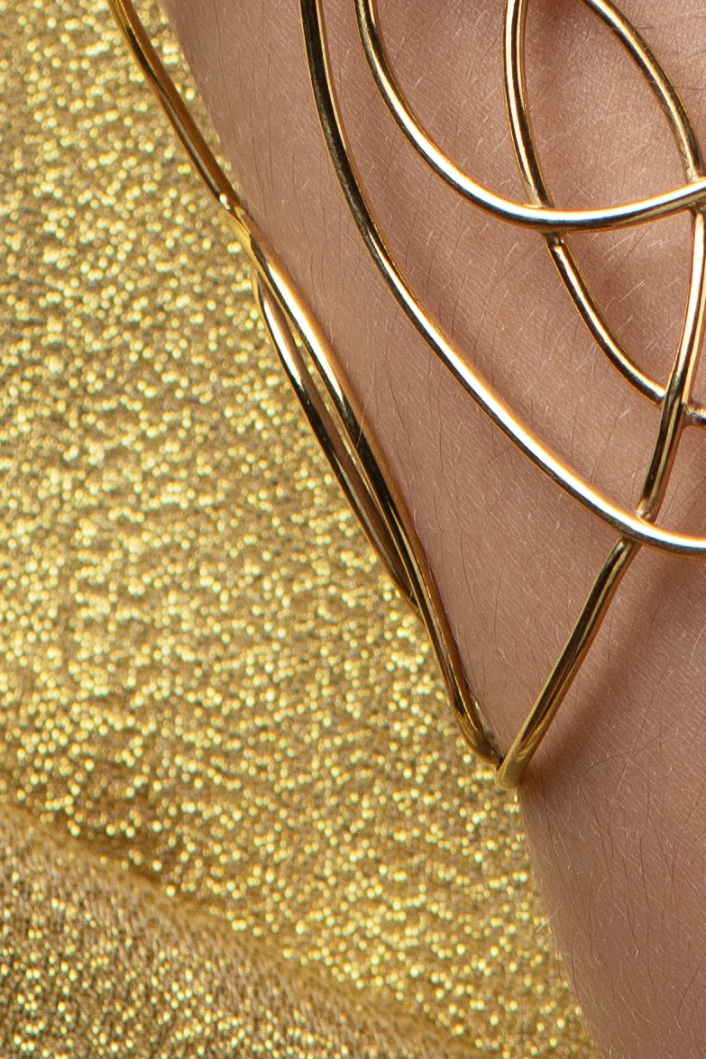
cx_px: 316
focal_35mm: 738
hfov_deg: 1.9
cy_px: -760
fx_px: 21714
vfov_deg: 2.8
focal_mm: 105
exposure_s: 1/100
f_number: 11
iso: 100
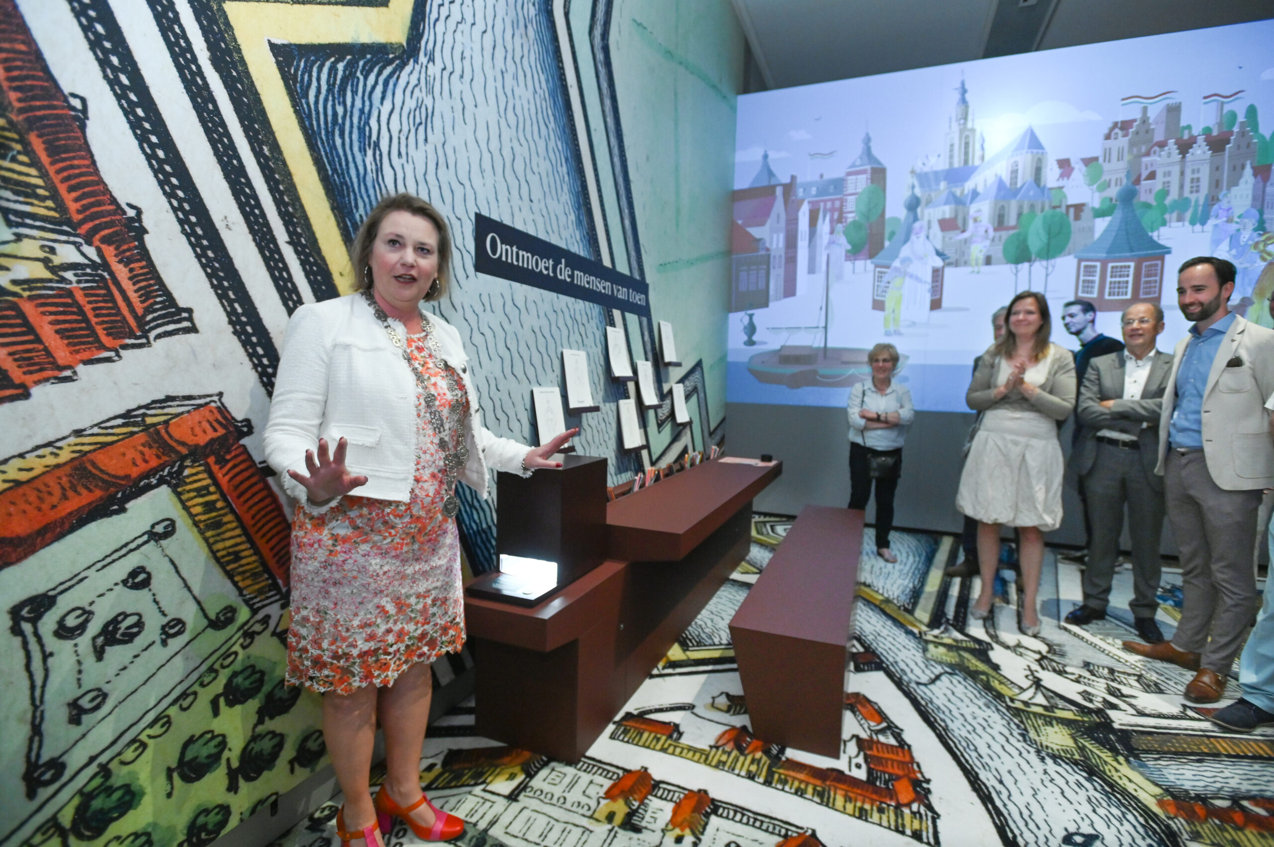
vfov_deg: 70.4
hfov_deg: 93.3
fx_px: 601
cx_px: 637
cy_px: 424
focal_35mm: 17
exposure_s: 1/100
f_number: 4
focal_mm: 17
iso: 3200
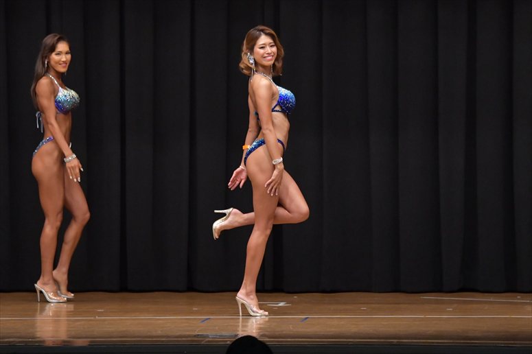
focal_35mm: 225
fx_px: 3323
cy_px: 177
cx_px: 266
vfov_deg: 6.1
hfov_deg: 9.2
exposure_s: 1/400
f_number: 5.6
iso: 6400
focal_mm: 150
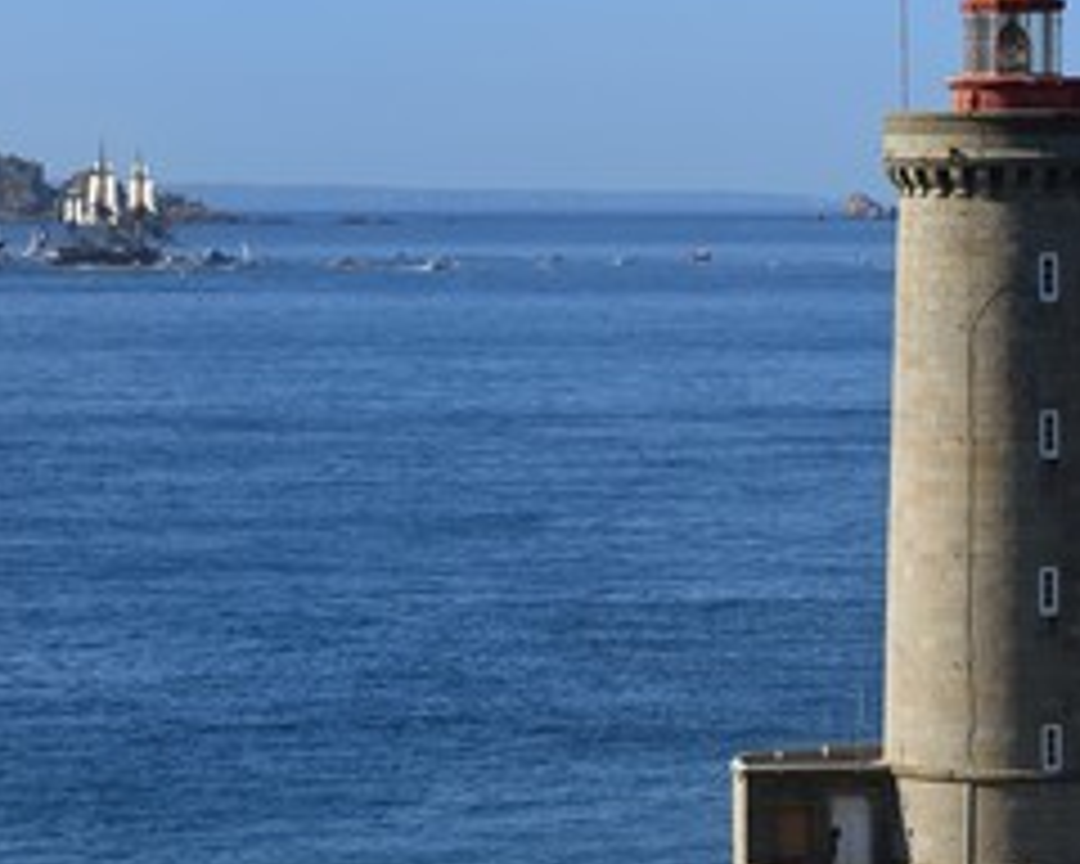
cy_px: 428
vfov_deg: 6.3
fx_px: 7863
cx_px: 684
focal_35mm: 246
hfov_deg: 7.9
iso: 200
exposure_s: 1/250
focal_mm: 150
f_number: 14
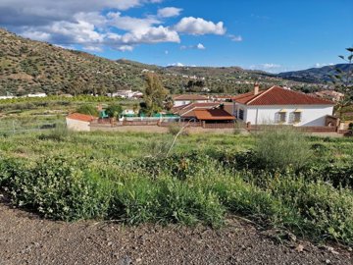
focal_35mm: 23
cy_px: 132
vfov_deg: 58.9
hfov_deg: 73.9
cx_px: 176
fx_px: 235
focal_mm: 6.4
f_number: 1.8
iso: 50
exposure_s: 1/1436
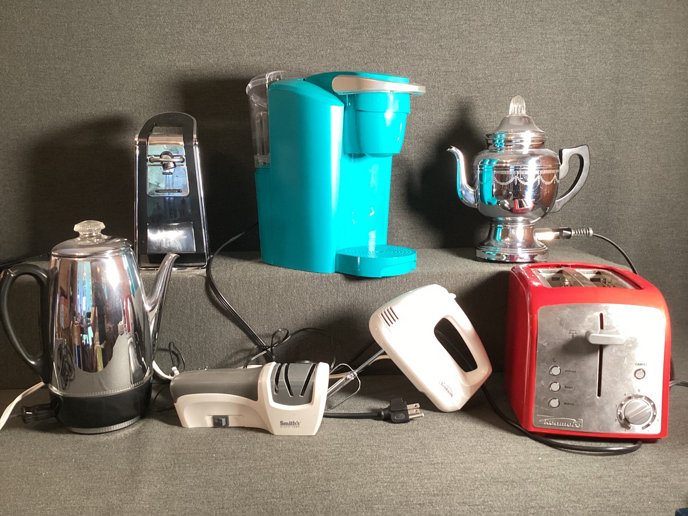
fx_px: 616
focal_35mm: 31
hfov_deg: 58.3
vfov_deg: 45.4
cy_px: 258
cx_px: 344
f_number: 2.4
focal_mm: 3.3
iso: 200
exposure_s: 1/60
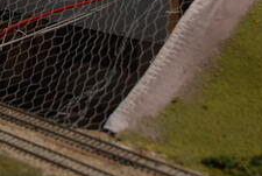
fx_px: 933
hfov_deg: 15.5
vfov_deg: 10.4
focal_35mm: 128
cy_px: -78
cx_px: -40
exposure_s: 1/15
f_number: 3.8
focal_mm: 24
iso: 100
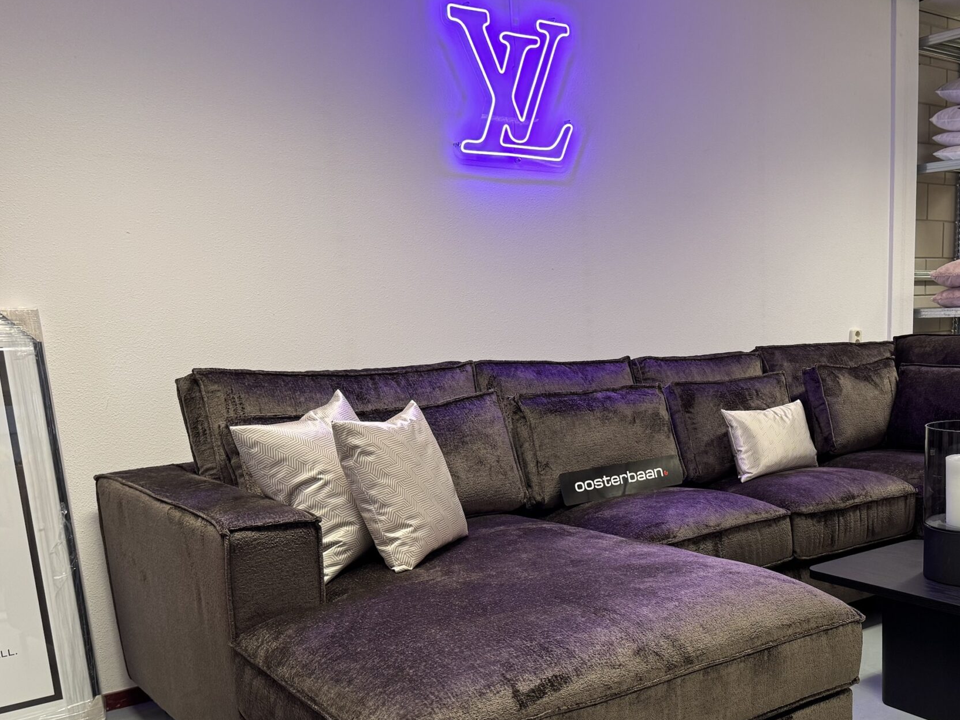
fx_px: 1026
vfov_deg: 38.0
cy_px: 511
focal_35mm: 37
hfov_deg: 48.4
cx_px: 711
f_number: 1.78
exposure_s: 1/50
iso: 160
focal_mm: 6.76
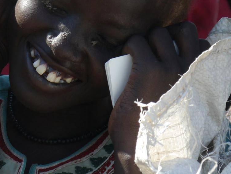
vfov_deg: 8.8
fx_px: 1122
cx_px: -61
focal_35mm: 168
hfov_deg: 11.5
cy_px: 57
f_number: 7.1
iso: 160
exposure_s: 1/200
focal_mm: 33
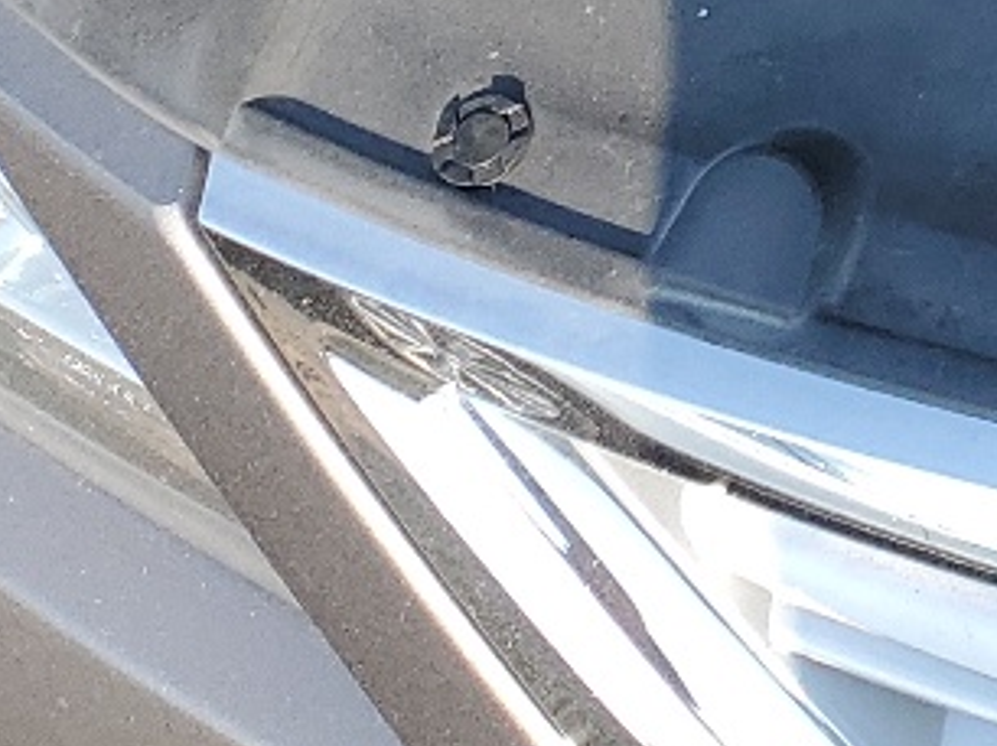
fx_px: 3914
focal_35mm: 136
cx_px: 2333
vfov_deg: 9.5
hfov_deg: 12.0
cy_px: -1156
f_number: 1.5
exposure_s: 1/625
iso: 50
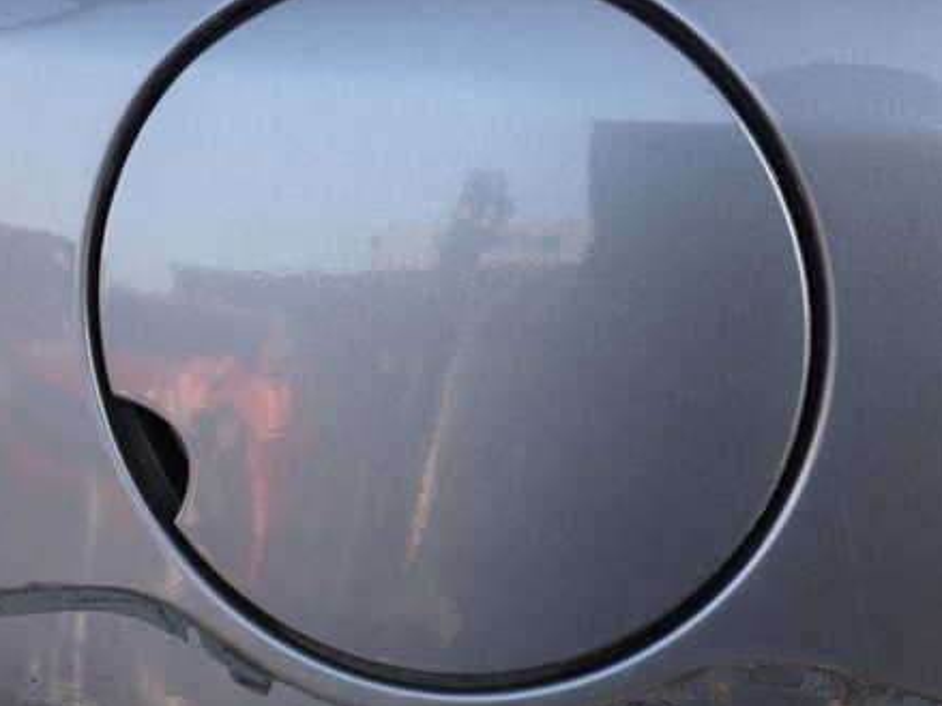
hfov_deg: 45.7
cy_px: 341
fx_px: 1115
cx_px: 431
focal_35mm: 41
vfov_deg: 35.1
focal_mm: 5.4
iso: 100
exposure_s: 1/125
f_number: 3.2
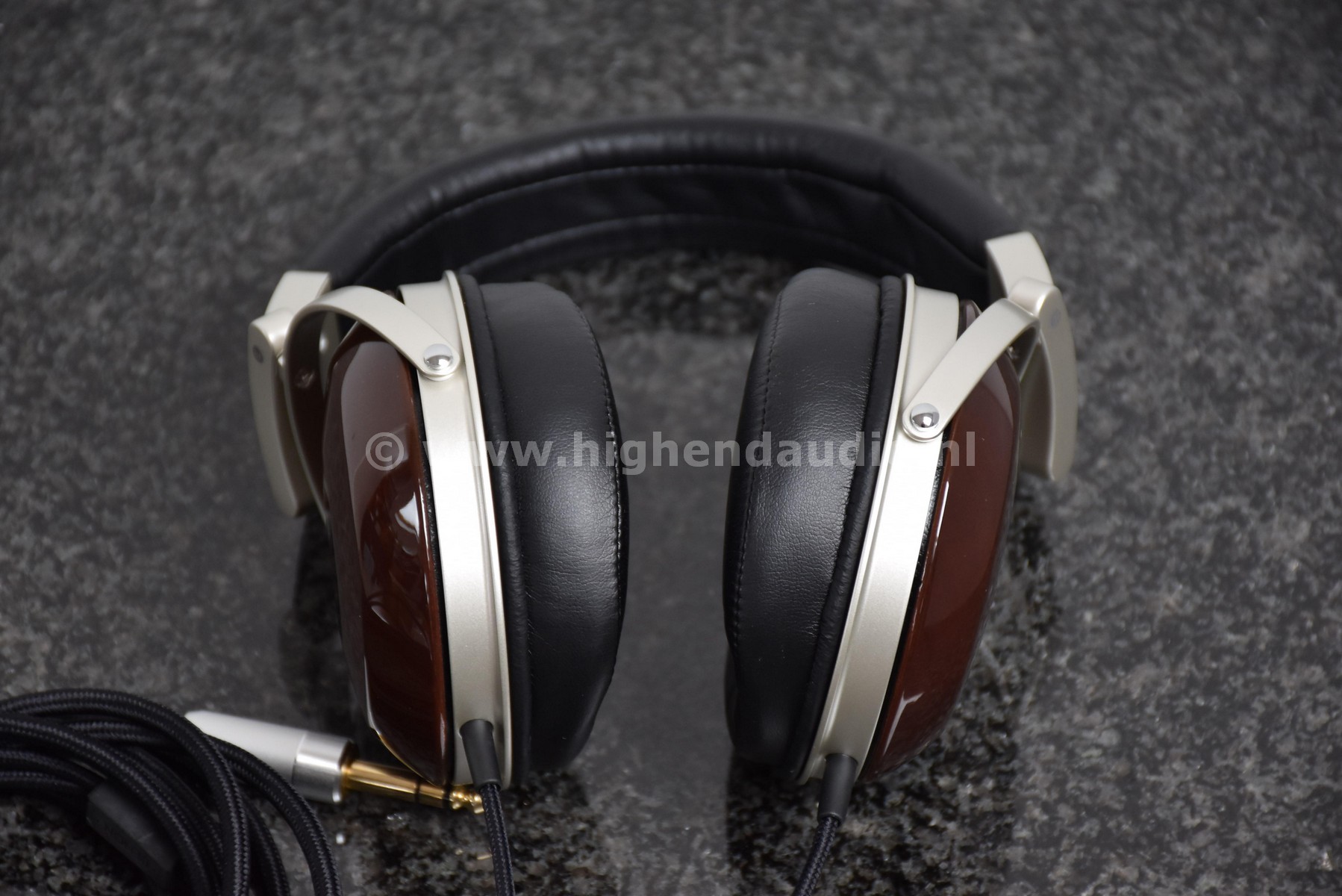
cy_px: 448
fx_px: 6264
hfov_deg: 12.2
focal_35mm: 168
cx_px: 671
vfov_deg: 8.2
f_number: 5.6
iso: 640
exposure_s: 1/60
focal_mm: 112
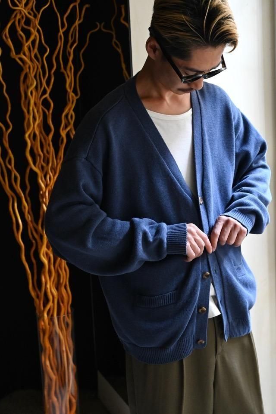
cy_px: 207
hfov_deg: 25.0
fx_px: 622
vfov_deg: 36.9
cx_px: 138
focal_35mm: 54
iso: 3200
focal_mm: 54
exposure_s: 1/15
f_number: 6.3
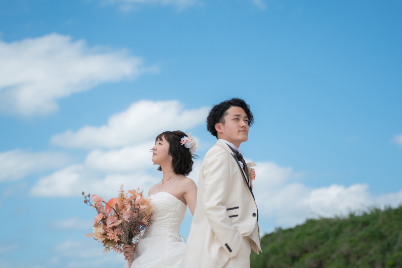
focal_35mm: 65
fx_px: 726
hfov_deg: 31.0
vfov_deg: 20.9
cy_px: 134
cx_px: 201
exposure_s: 1/3200
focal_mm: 65
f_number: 2.5
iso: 100
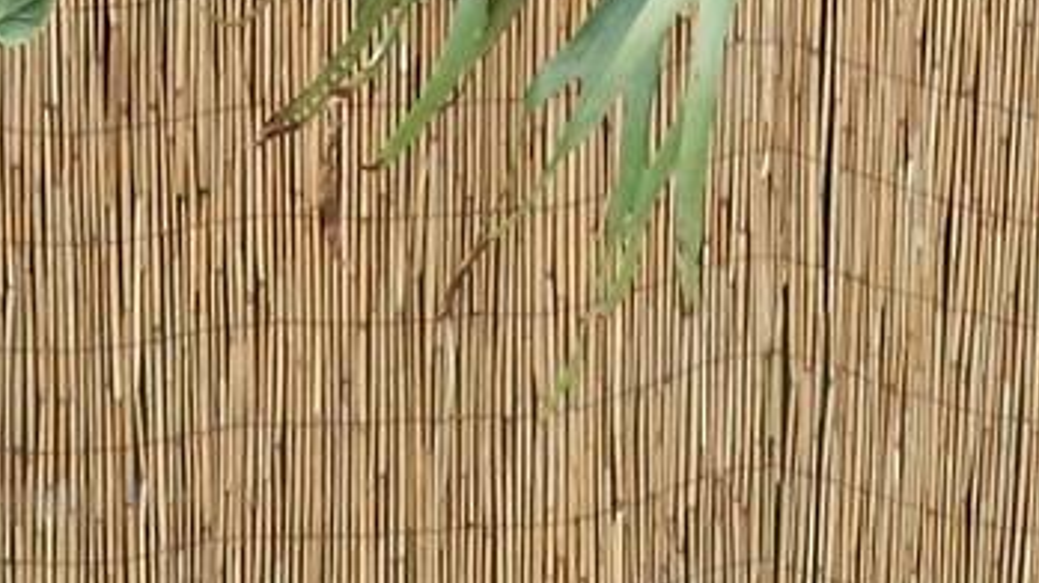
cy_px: 1193
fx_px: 4406
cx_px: 319
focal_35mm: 160
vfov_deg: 7.3
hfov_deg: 13.4
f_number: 2.9
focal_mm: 5.7
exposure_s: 1/160
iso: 80
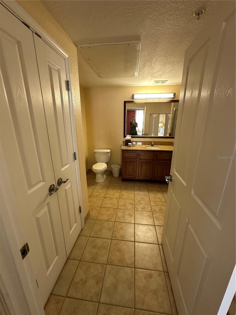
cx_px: 118
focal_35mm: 14
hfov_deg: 85.7
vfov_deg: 102.1
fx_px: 127
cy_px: 158
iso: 200
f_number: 2.2
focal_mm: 2.22
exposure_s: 1/60
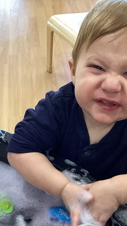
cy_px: 179
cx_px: 53
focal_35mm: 54
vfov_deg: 37.2
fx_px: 324
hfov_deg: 22.2
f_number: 2.4
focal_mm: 3.3
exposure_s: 1/50
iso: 160
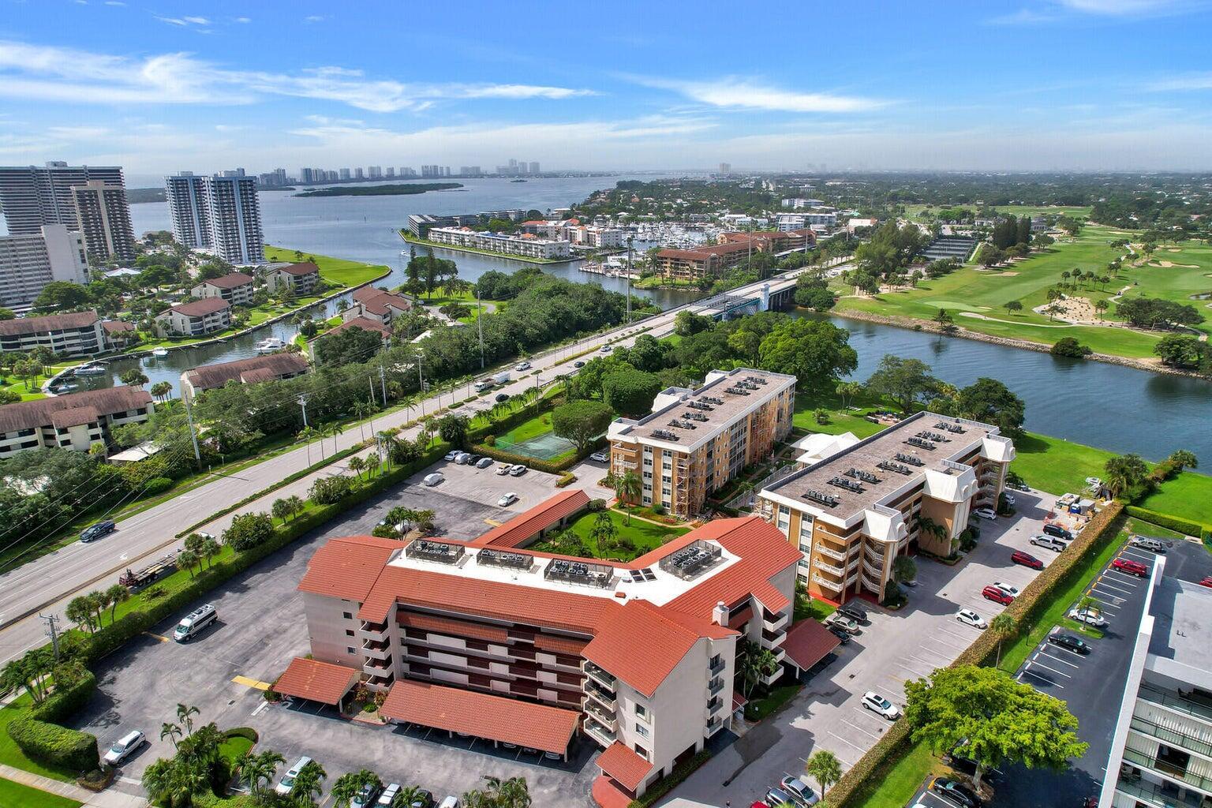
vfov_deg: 57.2
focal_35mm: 22
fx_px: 741
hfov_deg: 78.6
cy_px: 404
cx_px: 606
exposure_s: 1/2000
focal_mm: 8.38
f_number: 2.8
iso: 100
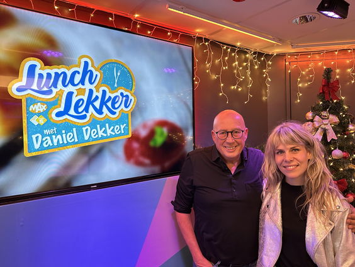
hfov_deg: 71.5
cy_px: 134
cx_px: 178
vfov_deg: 56.9
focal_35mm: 24
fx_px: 246
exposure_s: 1/50
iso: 250
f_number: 1.78
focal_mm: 6.86
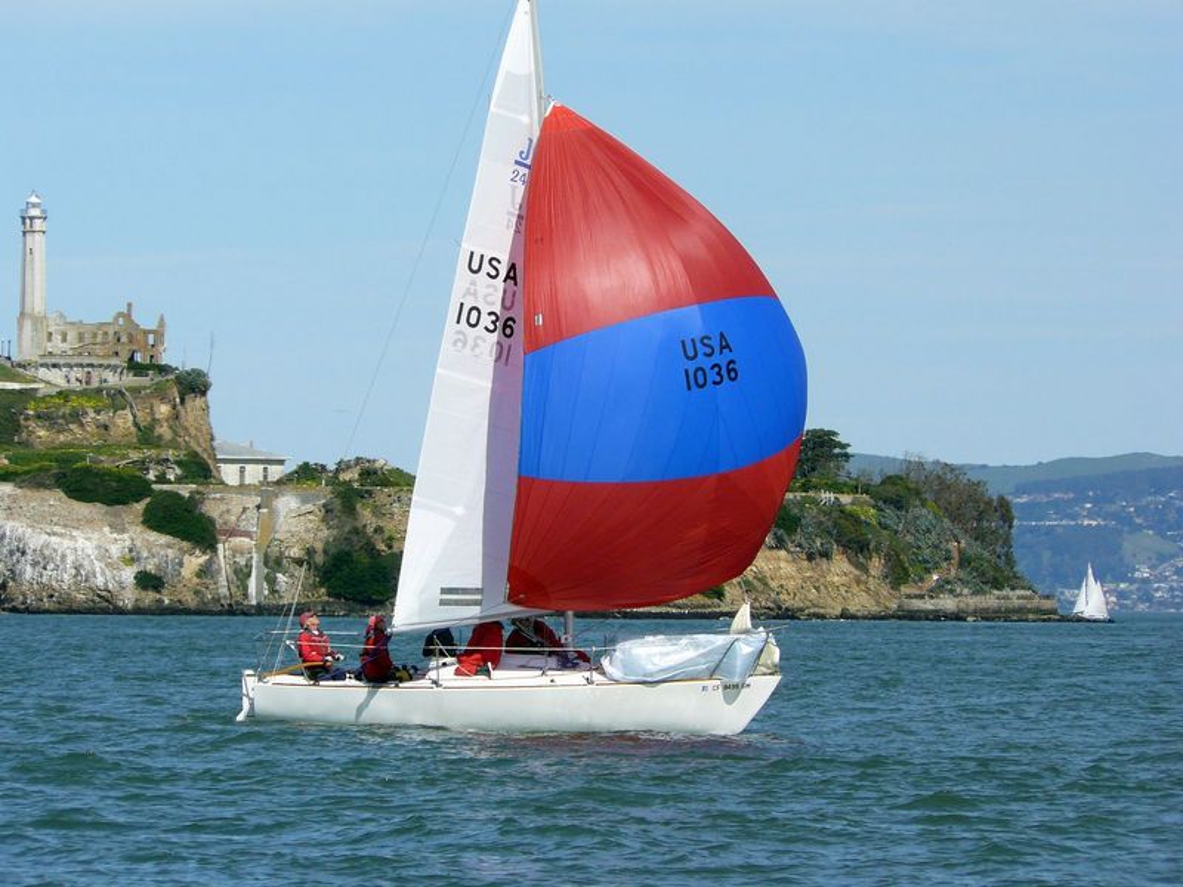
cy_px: 444
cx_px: 592
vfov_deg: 4.9
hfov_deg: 6.6
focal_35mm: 301
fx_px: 10287
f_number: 5
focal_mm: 50.1
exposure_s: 1/800
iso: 100
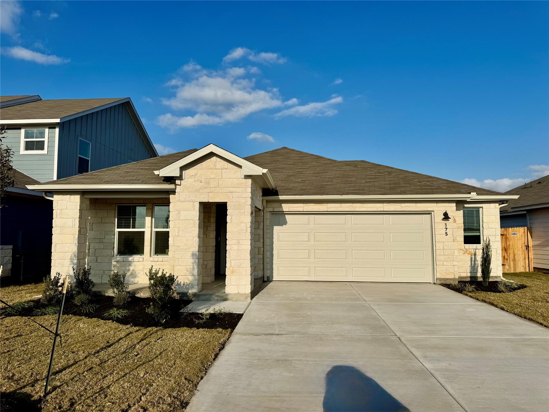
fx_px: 381
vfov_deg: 56.8
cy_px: 206
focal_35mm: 24
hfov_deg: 71.6
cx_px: 274
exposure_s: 1/10417
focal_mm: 6.76
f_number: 1.78
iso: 80
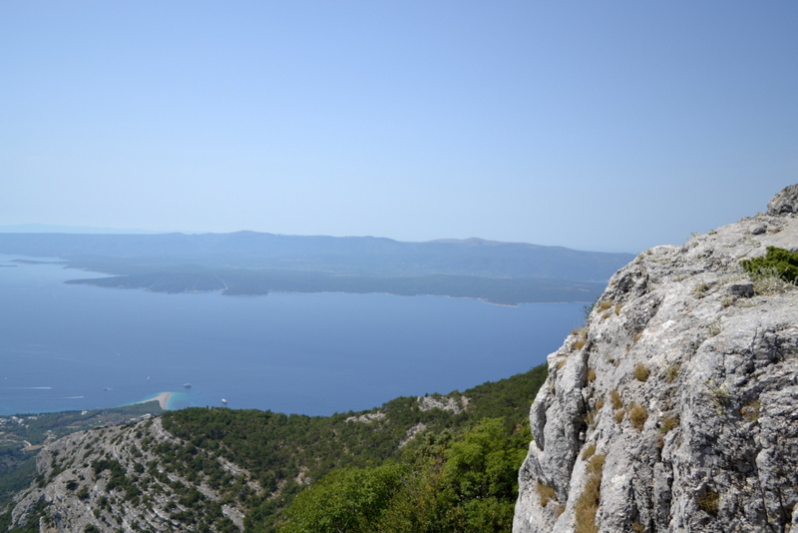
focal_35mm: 27
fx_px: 599
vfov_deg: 48.0
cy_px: 266
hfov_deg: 67.4
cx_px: 399
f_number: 3.5
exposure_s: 1/1000
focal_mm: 18
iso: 100
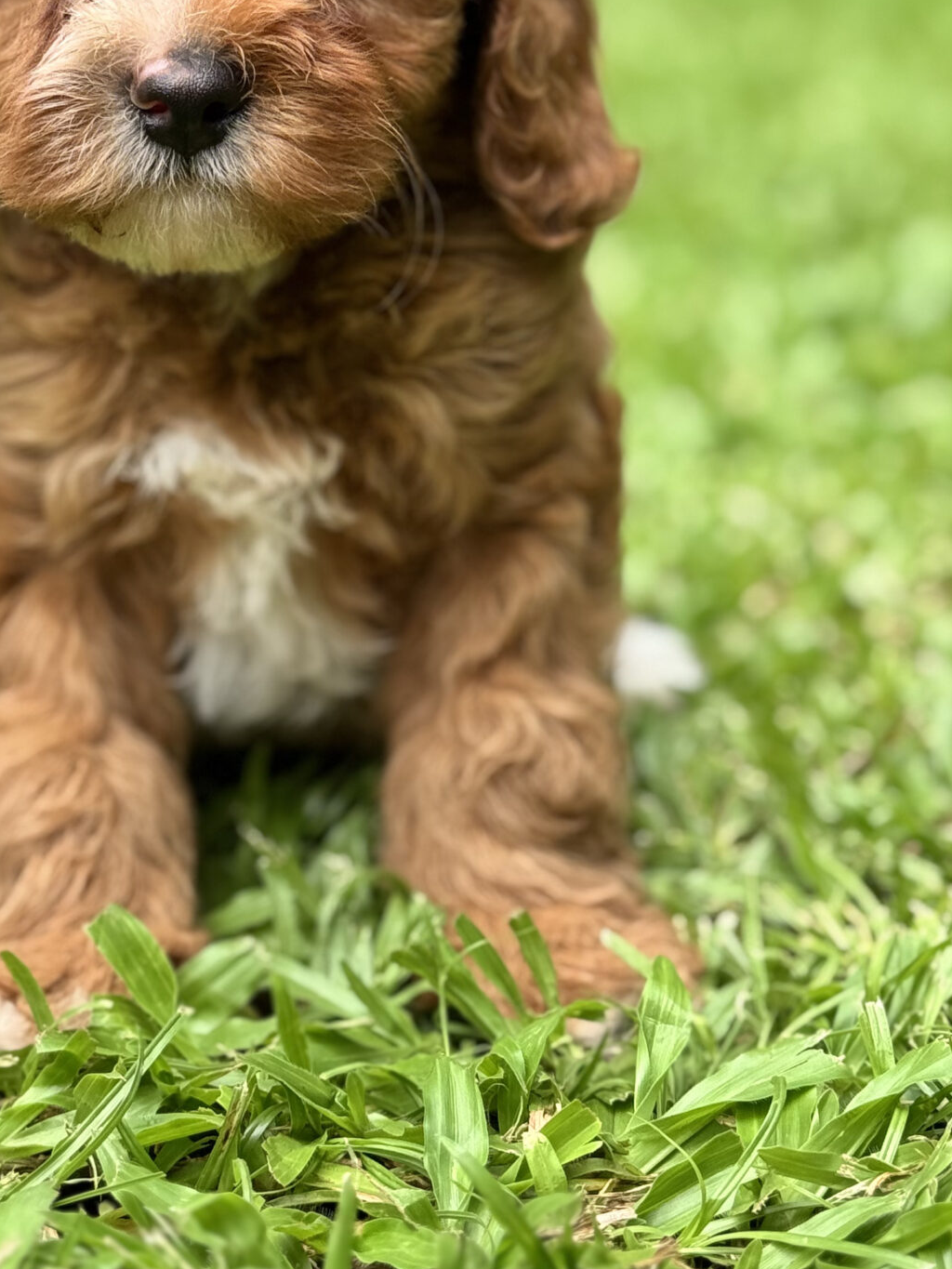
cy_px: 233
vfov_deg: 21.5
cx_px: 296
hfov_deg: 16.4
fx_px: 3300
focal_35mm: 90
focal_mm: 6.76
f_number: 1.78
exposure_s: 1/854
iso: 64
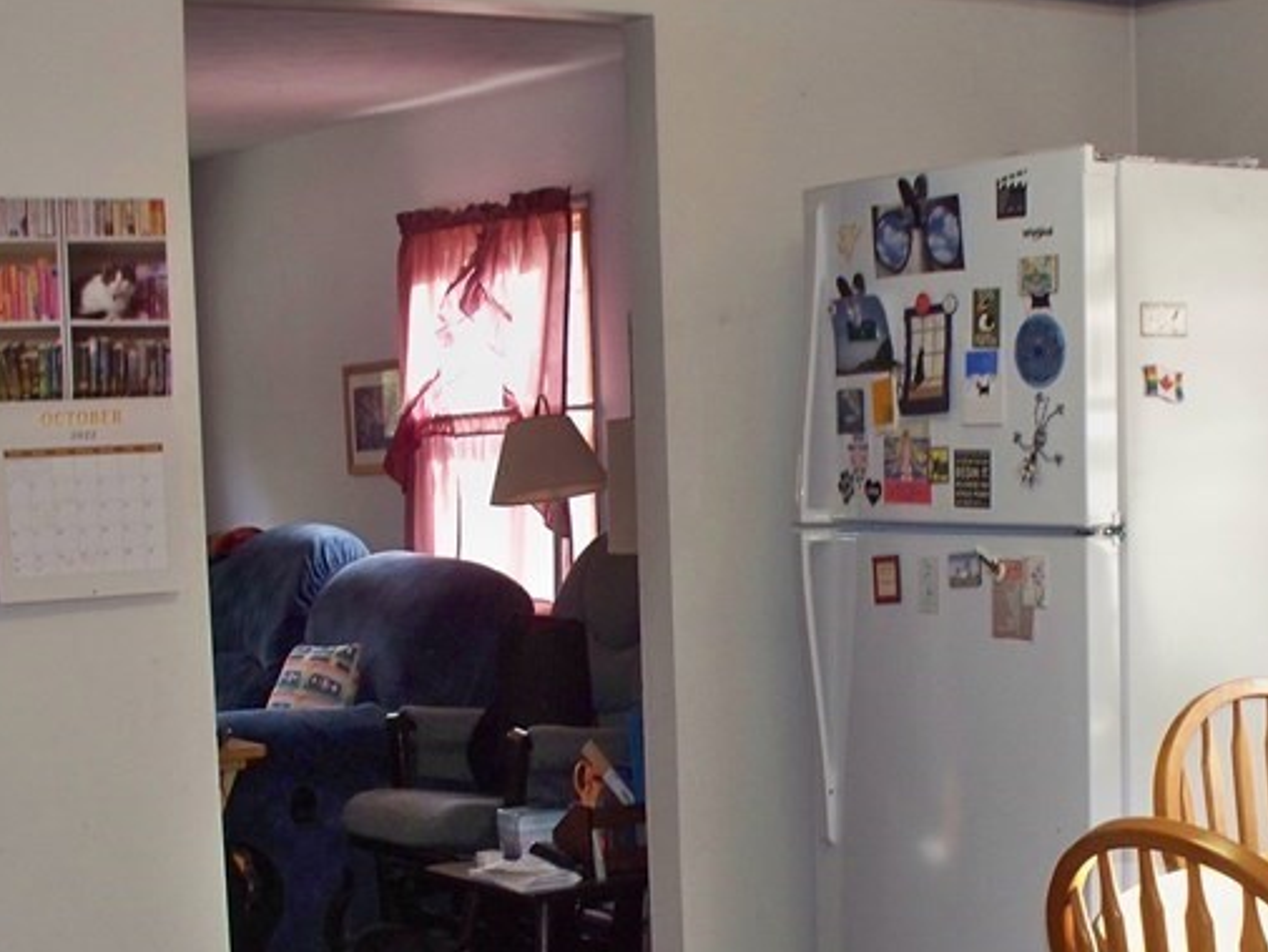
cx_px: 736
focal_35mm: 71
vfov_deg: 20.6
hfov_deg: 27.4
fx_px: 2601
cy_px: 676
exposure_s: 1/30
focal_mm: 7.54
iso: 200
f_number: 2.8
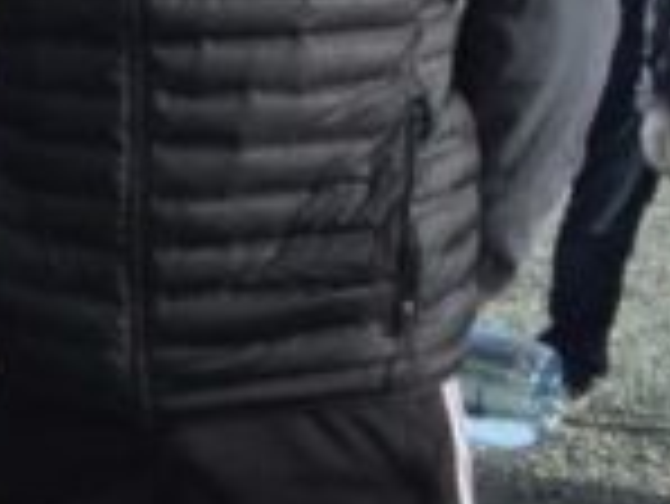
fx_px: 2886
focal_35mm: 149
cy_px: -130
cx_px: -926
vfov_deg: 9.8
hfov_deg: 11.2
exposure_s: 1/1522
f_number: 2.2
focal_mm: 4.15
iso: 32
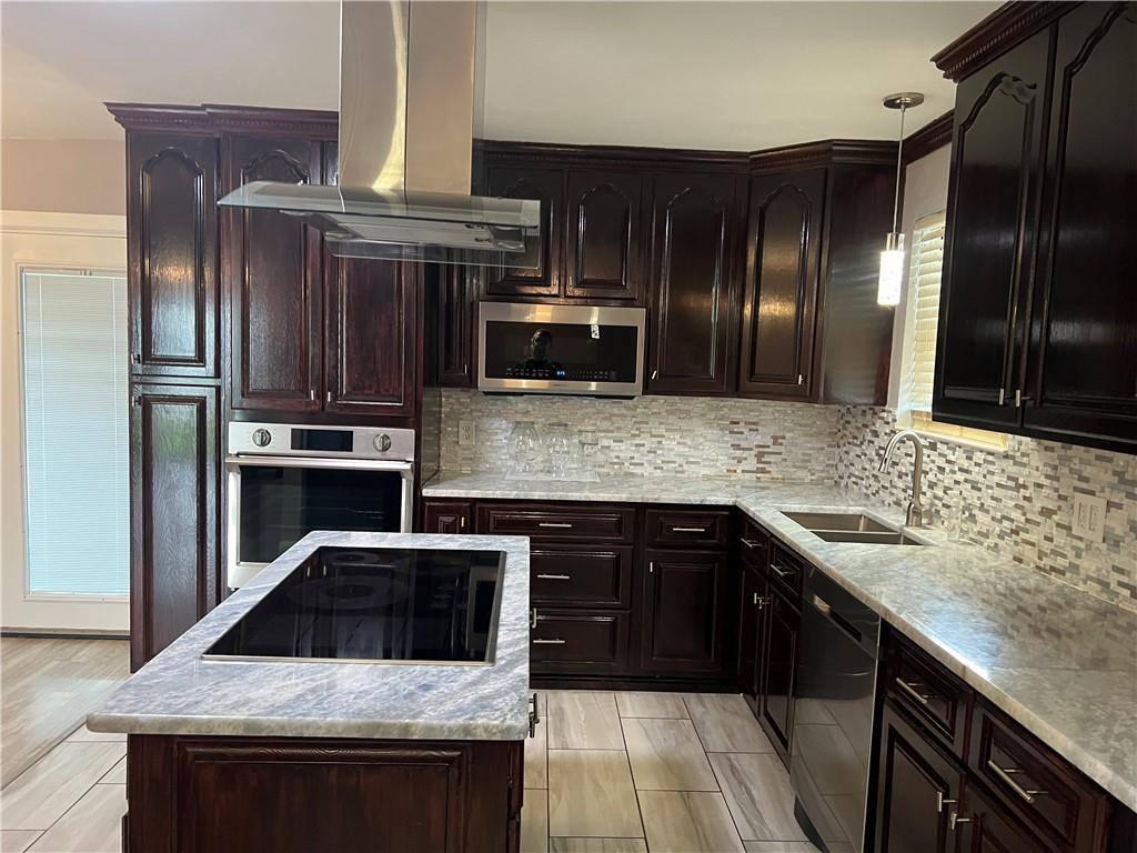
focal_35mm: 26
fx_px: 854
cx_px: 568
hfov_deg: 67.3
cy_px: 426
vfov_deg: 53.1
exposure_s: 1/60
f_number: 1.5
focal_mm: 5.7
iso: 320
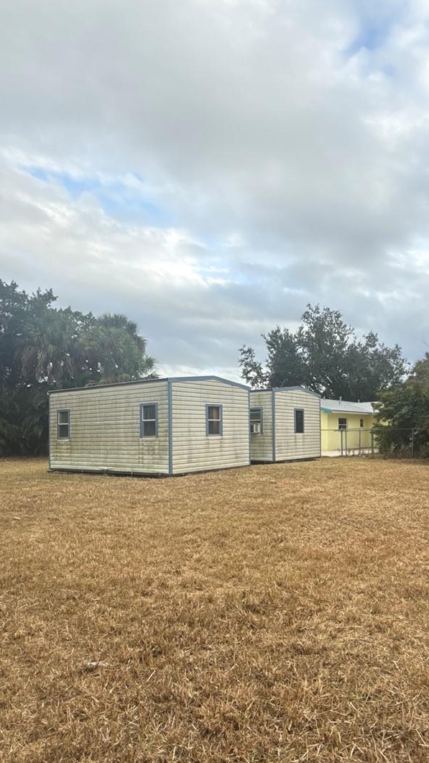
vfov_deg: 78.5
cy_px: 414
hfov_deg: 48.6
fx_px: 465
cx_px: 290
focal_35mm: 23
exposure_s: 1/579
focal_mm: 2.22
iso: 50
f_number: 2.2
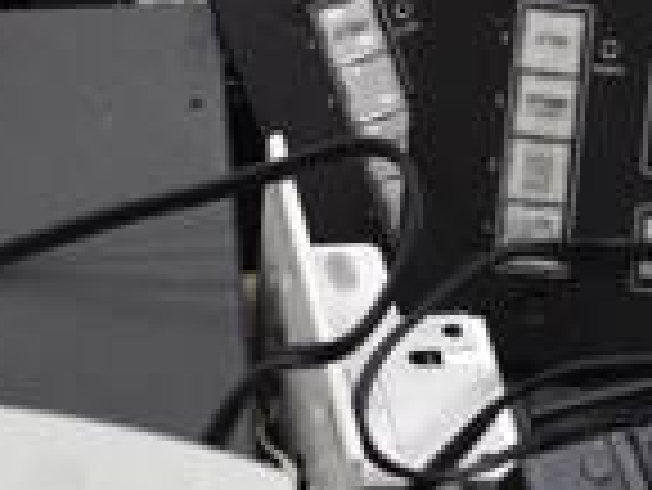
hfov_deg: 9.5
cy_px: 663
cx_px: 333
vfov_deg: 7.0
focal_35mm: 209
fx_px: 3940
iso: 1250
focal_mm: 23
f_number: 3.8
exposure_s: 1/125
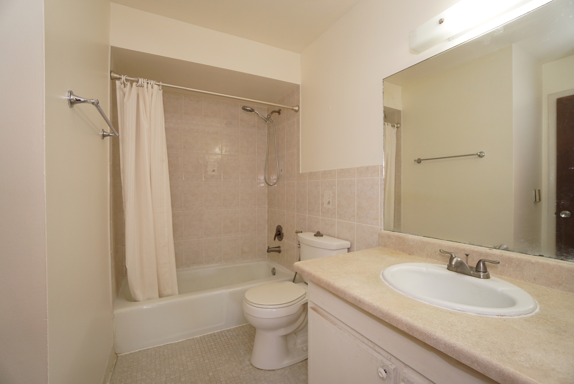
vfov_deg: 77.4
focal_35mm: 15
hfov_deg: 100.4
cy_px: 192
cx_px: 287
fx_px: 239
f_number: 4
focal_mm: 10
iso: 500
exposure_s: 1/160
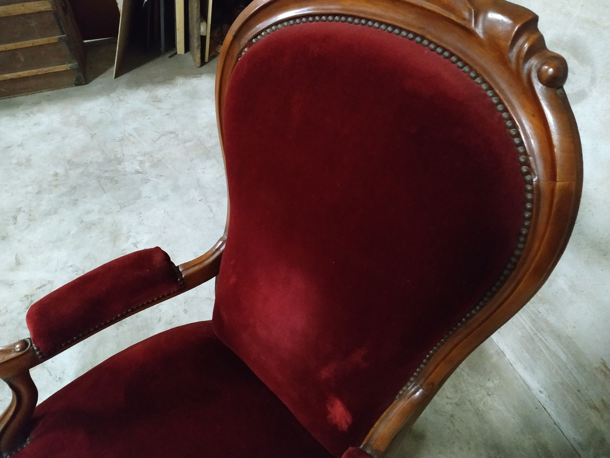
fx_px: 423
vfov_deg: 56.8
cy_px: 229
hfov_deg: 71.6
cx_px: 305
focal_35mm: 24
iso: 2500
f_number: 1.9
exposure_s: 1/17
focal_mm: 3.94
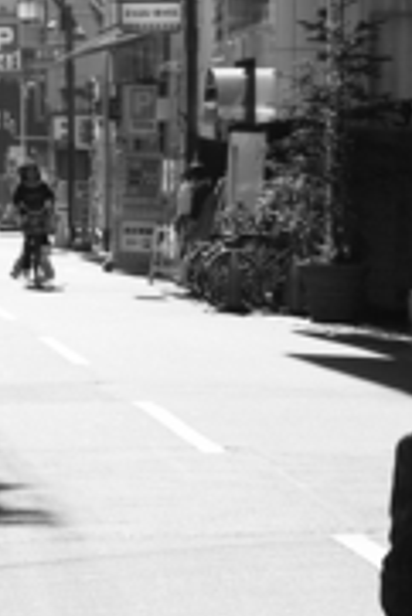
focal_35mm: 231
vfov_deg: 8.9
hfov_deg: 6.0
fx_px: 3958
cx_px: 194
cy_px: 476
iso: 100
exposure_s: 1/320
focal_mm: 30
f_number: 7.1
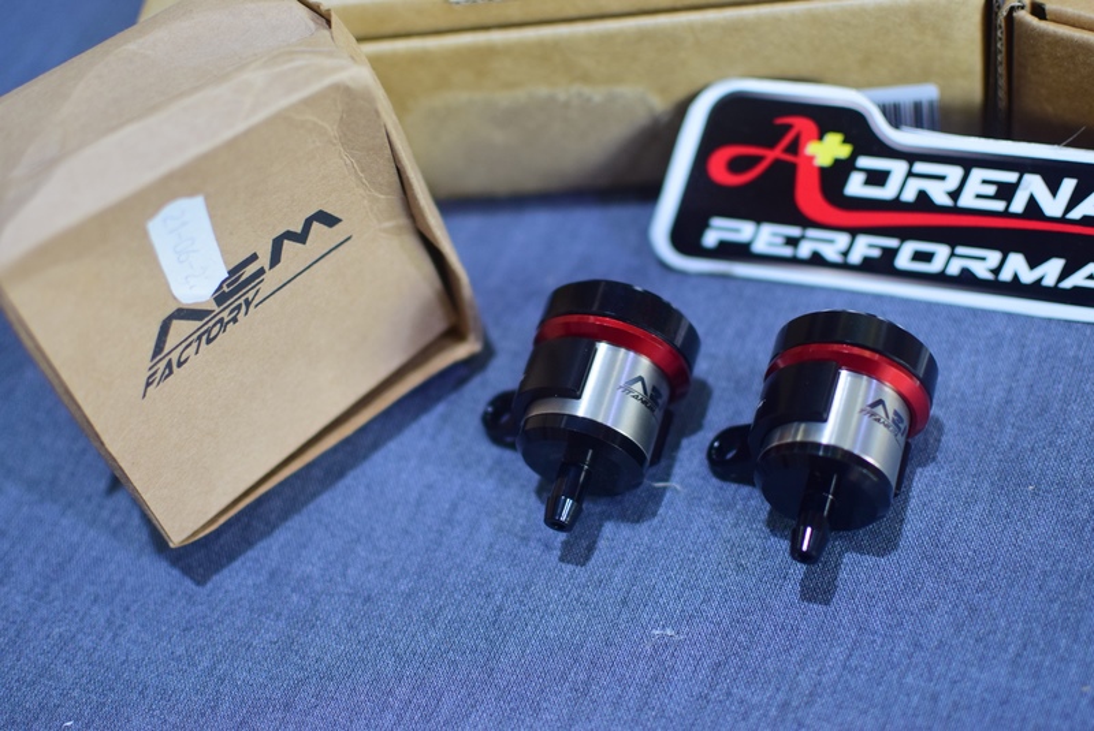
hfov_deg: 37.8
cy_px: 366
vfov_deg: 25.8
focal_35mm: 52
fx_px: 1597
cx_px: 547
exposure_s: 1/40
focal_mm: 35
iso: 800
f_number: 2.2
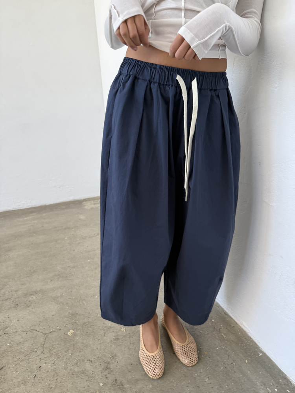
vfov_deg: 71.6
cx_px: 148
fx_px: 273
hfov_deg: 56.8
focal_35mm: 24
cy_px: 196
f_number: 1.78
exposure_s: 1/121
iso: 100
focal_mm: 6.76
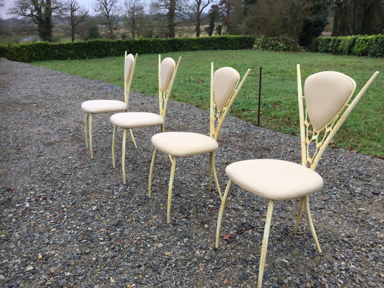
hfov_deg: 61.7
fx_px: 322
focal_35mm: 29
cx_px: 192
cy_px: 144
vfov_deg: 48.2
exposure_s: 1/50
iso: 32
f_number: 2.2
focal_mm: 4.15
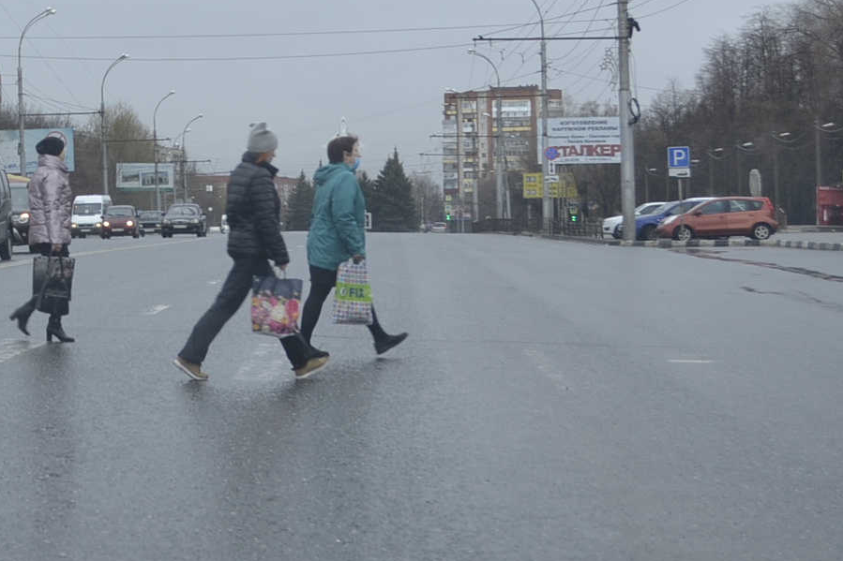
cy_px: 71
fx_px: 2341
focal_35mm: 100
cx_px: -146
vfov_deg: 13.6
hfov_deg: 19.3
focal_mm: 26
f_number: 5.6
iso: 160
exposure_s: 1/125
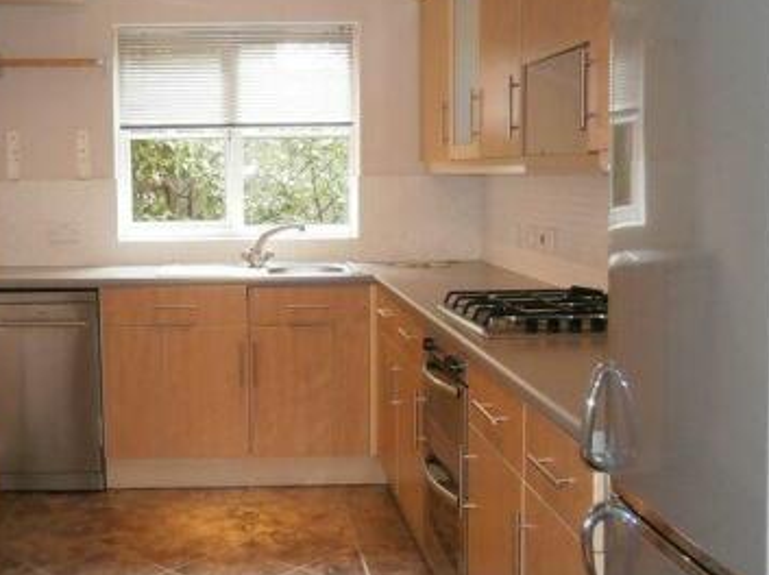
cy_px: 271
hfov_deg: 43.0
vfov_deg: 33.5
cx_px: 232
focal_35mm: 43
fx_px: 954
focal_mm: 4.7
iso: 200
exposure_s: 1/30
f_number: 2.8
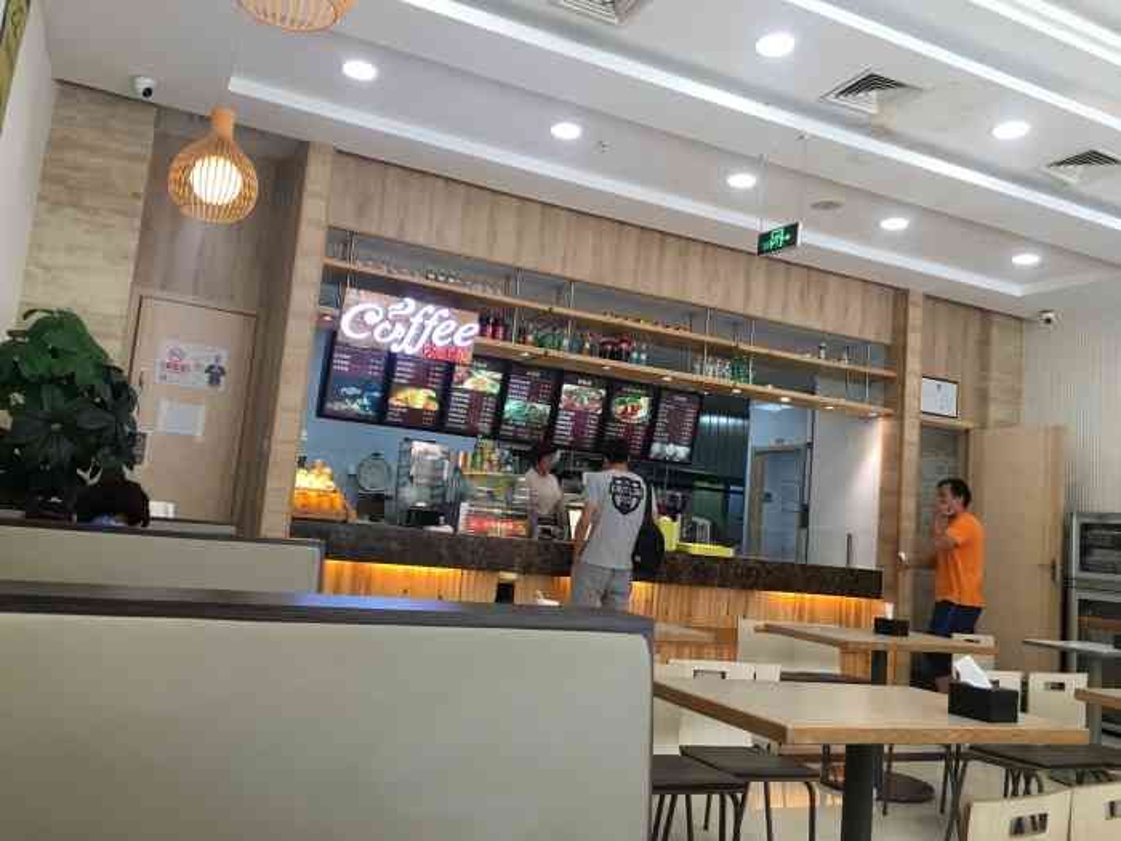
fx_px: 939
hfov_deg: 61.7
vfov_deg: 48.2
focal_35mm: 29
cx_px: 560
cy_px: 420
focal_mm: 4.15
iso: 32
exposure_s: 1/33
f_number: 2.2
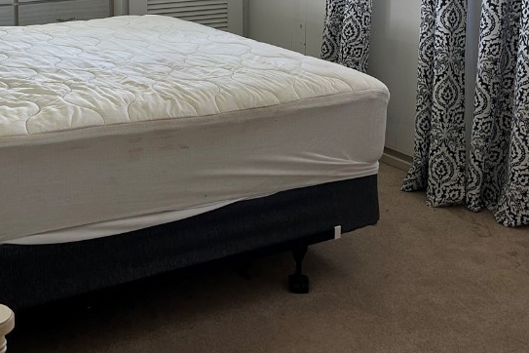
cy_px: -13
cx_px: 112
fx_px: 749
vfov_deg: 25.0
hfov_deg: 37.6
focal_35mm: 51
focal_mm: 5.7
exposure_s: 1/60
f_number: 1.5
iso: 125
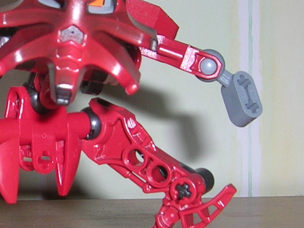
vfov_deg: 14.8
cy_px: 116
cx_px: 11
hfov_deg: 19.2
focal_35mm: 100
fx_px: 878
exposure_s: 1/60.1
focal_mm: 5.4
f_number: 4.8
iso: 50
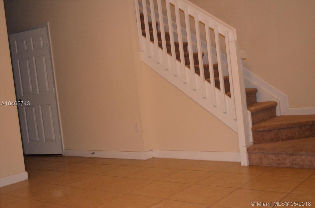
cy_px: 104
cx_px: 158
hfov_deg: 45.1
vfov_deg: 30.7
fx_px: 380
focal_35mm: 44
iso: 3200
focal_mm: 29
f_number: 4.5
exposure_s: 1/60
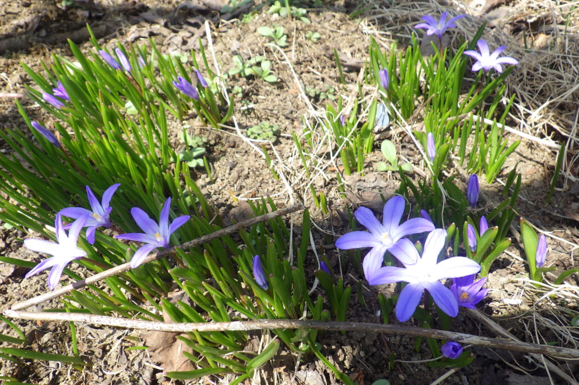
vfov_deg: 43.5
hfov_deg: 61.9
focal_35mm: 30
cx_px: 295
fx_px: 482
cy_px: 213
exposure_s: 1/320
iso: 125
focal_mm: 5
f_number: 4.2
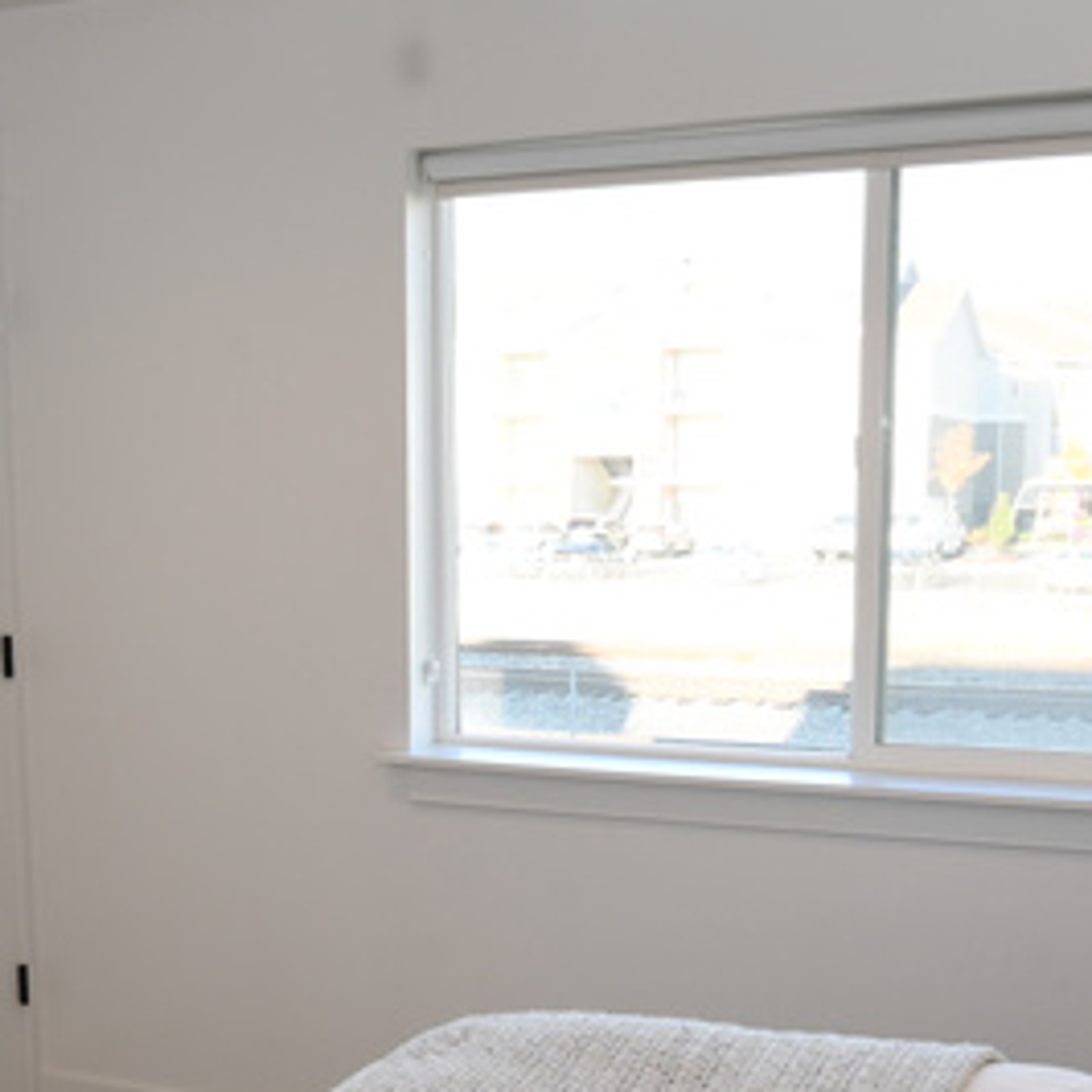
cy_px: 798
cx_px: 525
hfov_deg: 34.7
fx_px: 1749
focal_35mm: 49
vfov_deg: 34.1
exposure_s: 1/13
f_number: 10
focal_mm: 15
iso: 200
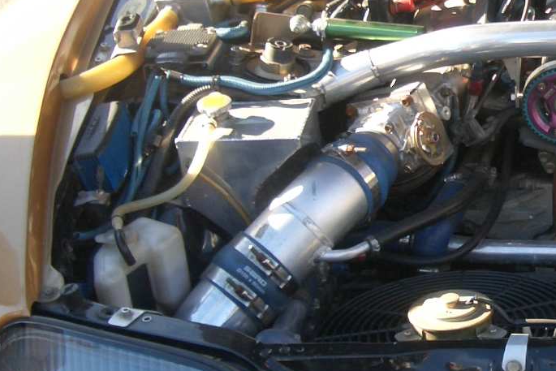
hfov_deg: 22.8
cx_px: 580
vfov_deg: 16.1
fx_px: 1313
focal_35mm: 85
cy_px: 128
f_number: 2.6
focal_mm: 5.8
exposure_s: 1/200
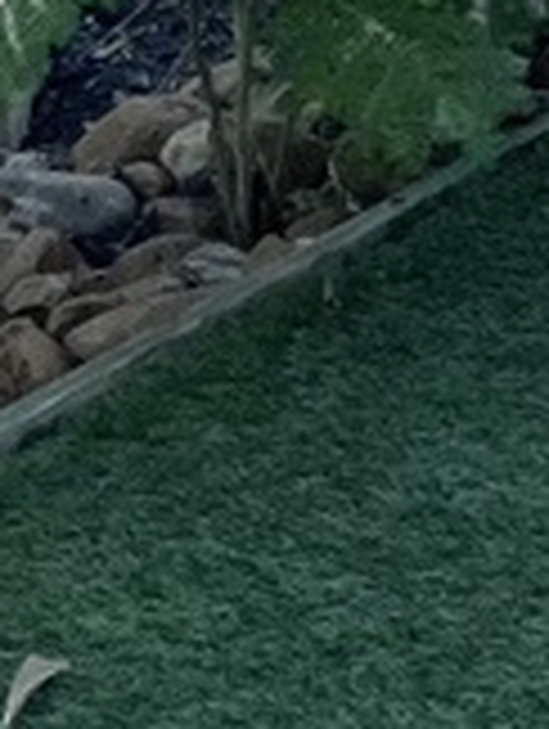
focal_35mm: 173
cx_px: 1656
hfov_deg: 7.5
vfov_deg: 9.5
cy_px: -1305
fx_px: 3649
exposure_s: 1/1335
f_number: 1.6
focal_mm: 4.2
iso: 32
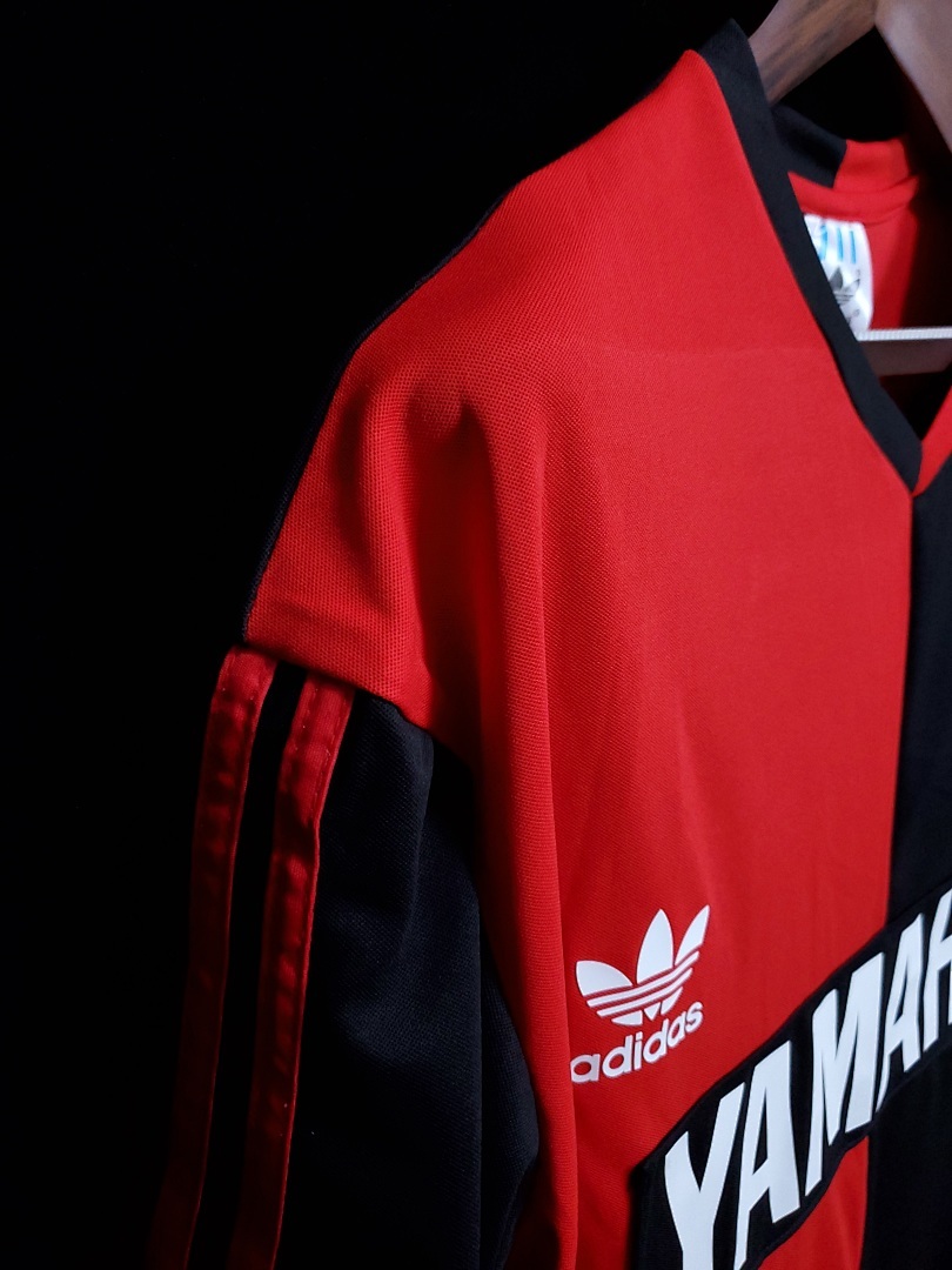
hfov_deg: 53.1
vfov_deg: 67.3
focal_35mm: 26
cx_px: 476
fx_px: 953
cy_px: 635
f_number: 1.5
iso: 200
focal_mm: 4.3
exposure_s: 1/30
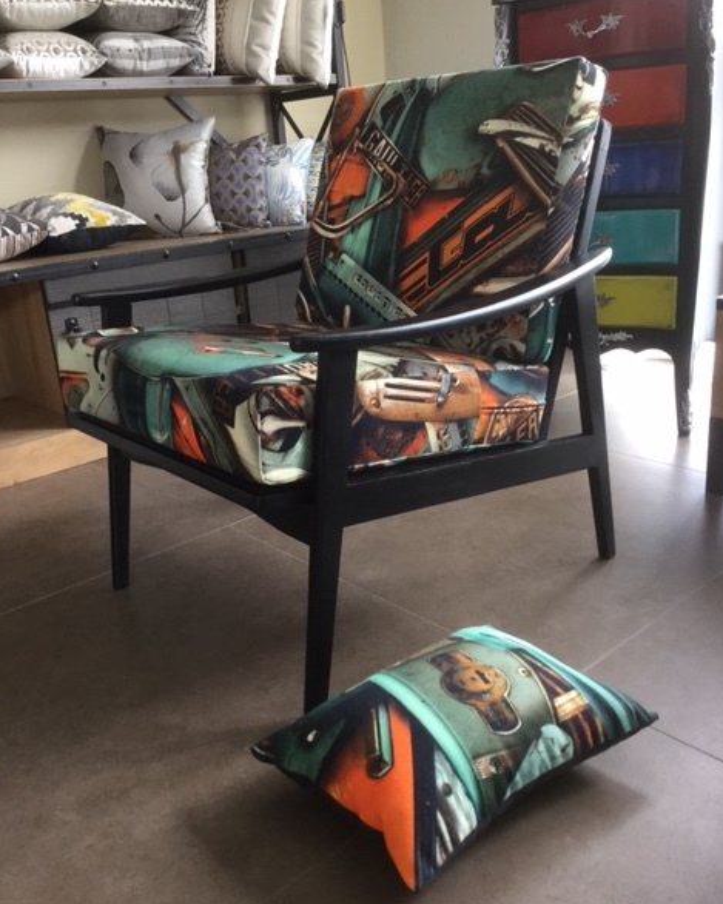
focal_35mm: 33
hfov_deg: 44.5
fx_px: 883
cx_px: 358
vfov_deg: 54.2
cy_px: 440
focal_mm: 3.3
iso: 100
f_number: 2.4
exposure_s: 1/33
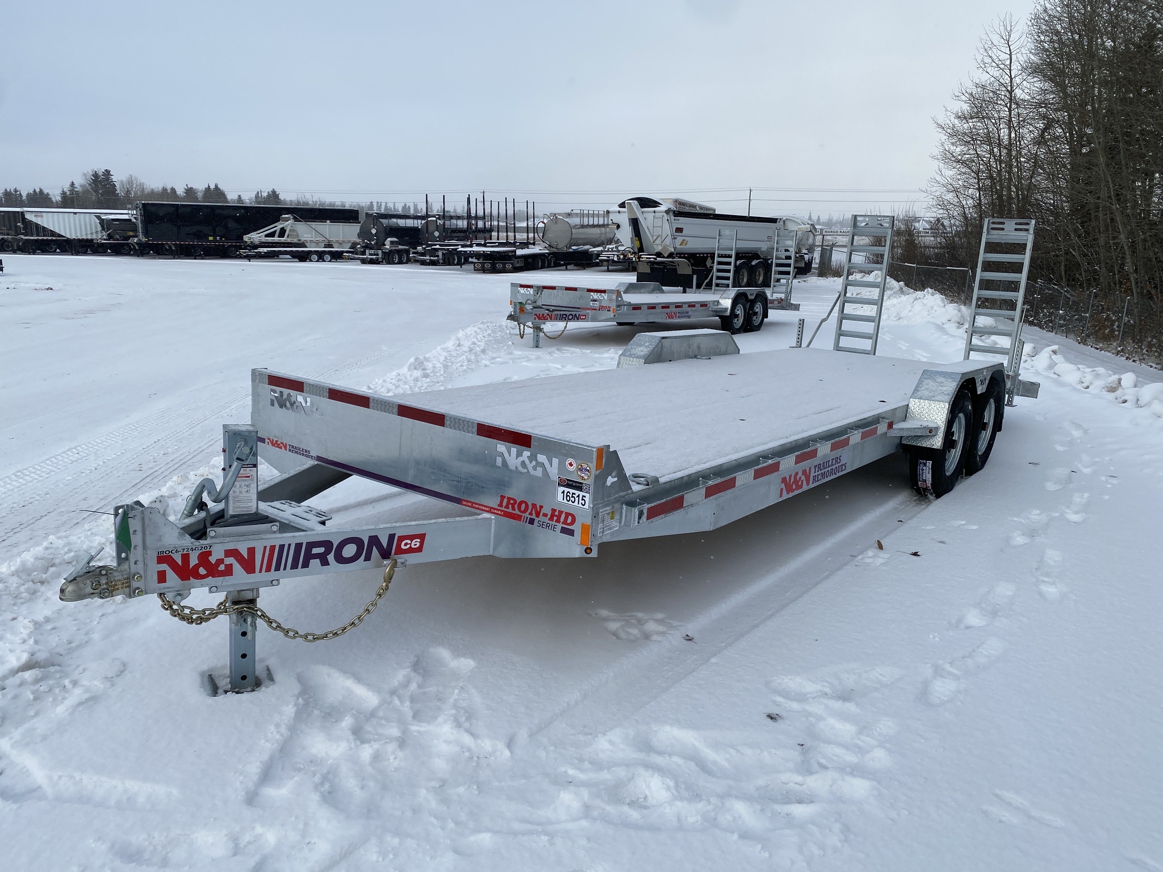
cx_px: 582
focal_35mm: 26
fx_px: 874
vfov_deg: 53.1
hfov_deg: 67.3
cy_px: 436
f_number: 1.8
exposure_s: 1/1927
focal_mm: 4.25
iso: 32
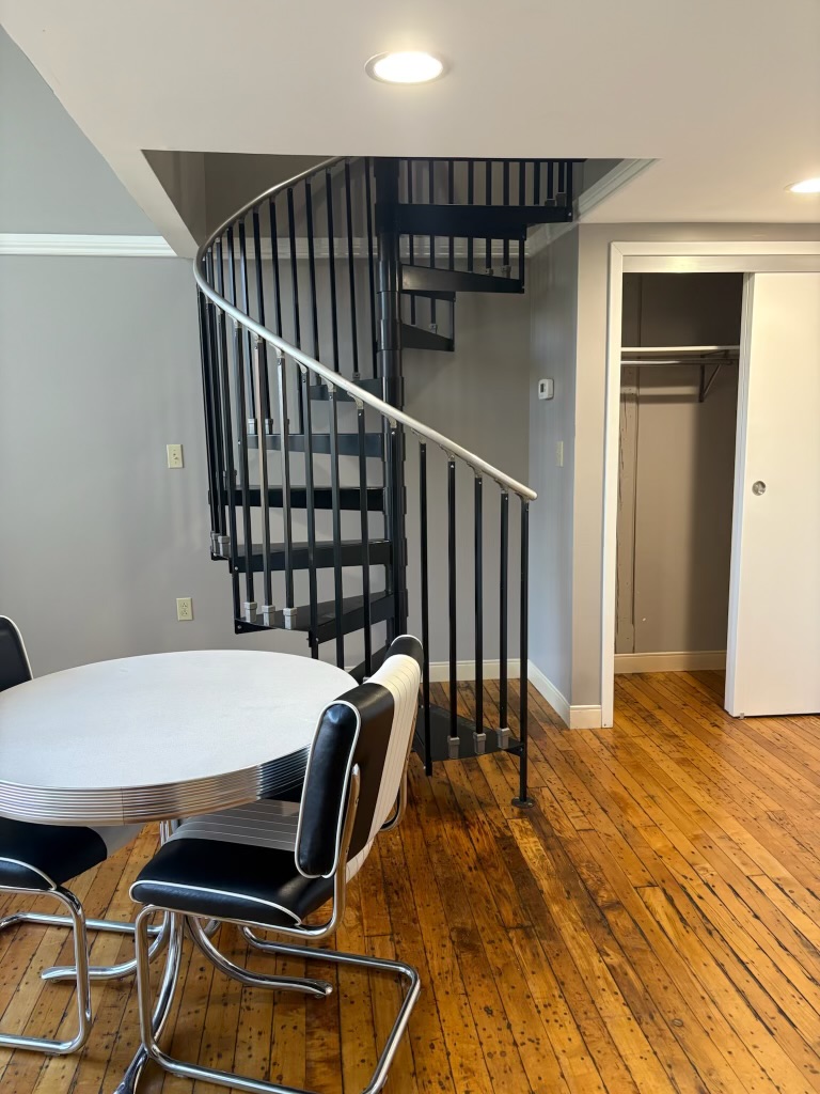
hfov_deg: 53.1
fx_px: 821
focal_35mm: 26
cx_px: 410
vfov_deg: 67.3
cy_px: 547
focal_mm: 5.96
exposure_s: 1/60
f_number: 1.6
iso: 250
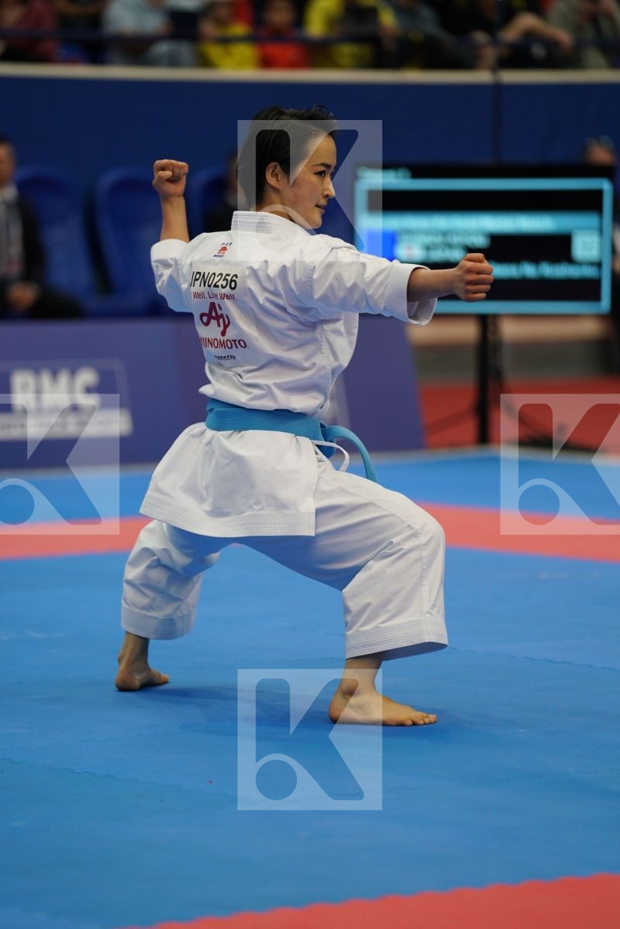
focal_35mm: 182
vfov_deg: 11.3
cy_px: 464
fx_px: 4701
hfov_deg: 7.5
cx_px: 310
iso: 800
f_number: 2.8
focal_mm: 182
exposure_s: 1/500
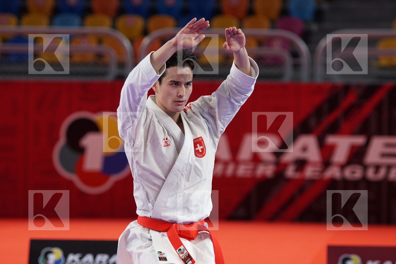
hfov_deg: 8.6
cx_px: 198
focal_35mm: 240
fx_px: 2640
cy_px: 132
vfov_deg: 5.7
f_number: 3.2
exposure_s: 1/400
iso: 800
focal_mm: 160
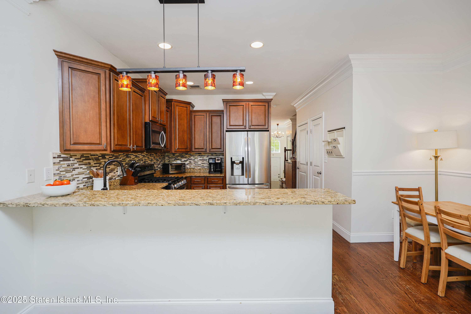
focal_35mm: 17
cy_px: 157
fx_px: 222
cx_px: 236
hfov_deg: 93.3
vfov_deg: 70.4
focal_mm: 17
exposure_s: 1/30
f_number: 4
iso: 125
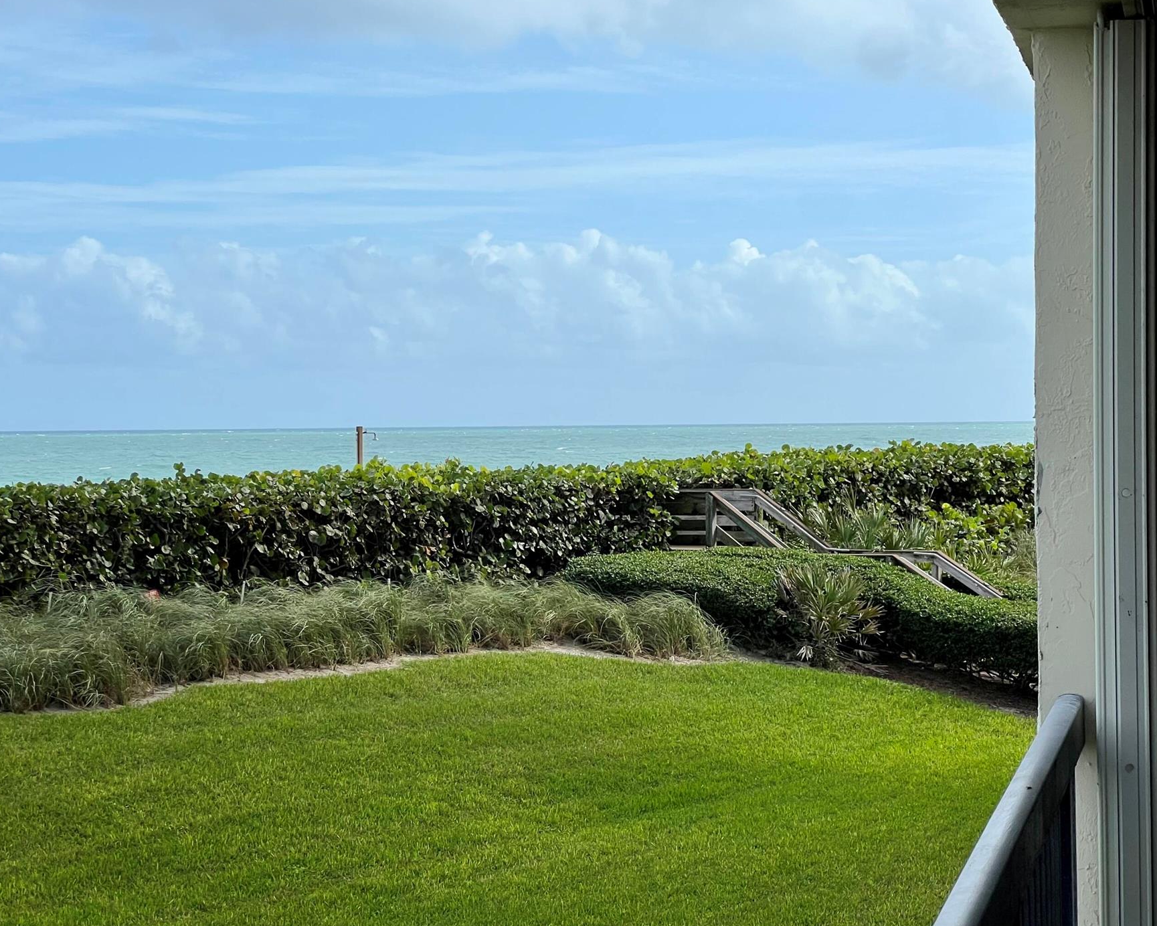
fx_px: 3048
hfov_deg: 21.5
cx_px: 529
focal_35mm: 89
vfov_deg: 17.3
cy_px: 452
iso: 32
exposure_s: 1/1074
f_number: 2.8
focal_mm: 9
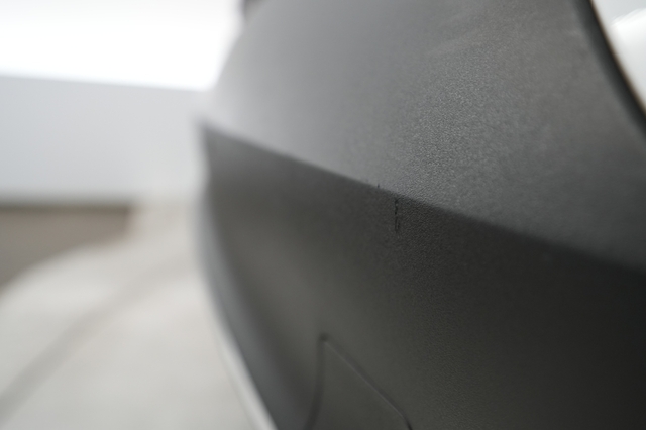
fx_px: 502
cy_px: 215
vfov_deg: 46.4
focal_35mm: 28
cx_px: 323
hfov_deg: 65.5
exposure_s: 1/80
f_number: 4
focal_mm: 28
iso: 1250
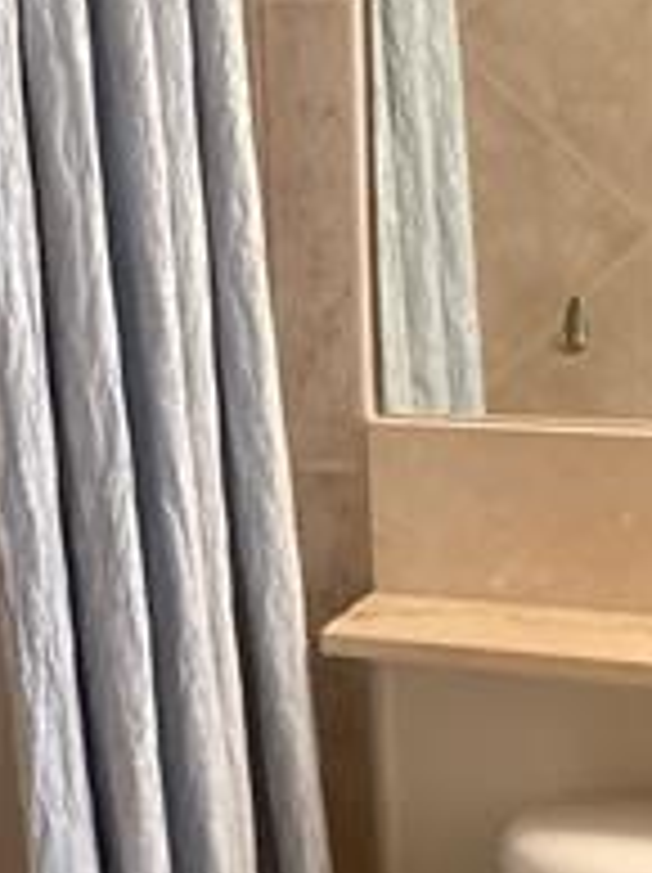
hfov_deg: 14.7
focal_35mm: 96
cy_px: 315
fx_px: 2416
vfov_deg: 20.4
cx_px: -193
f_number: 2.4
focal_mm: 3.3
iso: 250
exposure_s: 1/60
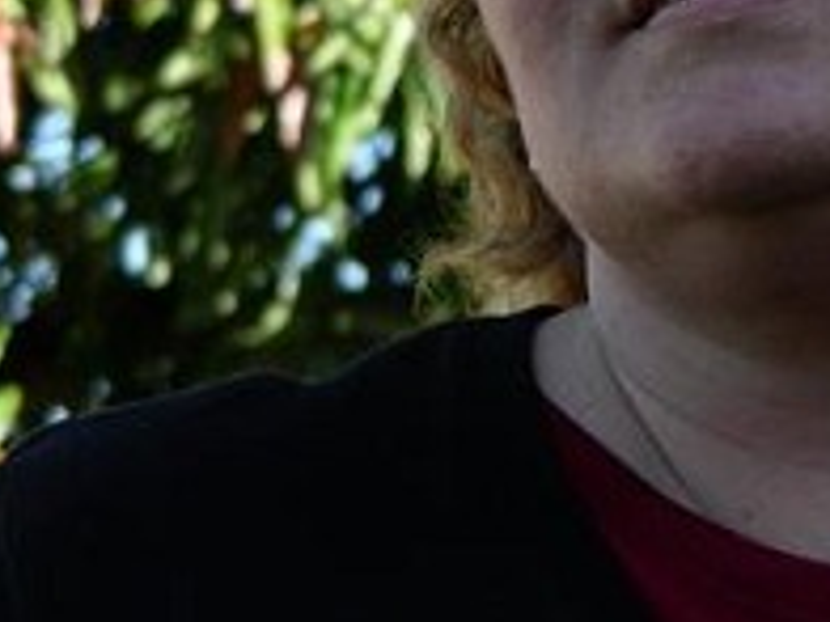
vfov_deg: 4.7
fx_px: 7505
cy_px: 8
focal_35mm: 313
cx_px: 809
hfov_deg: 6.3
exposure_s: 1/246
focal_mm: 21.3
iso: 50
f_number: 3.5
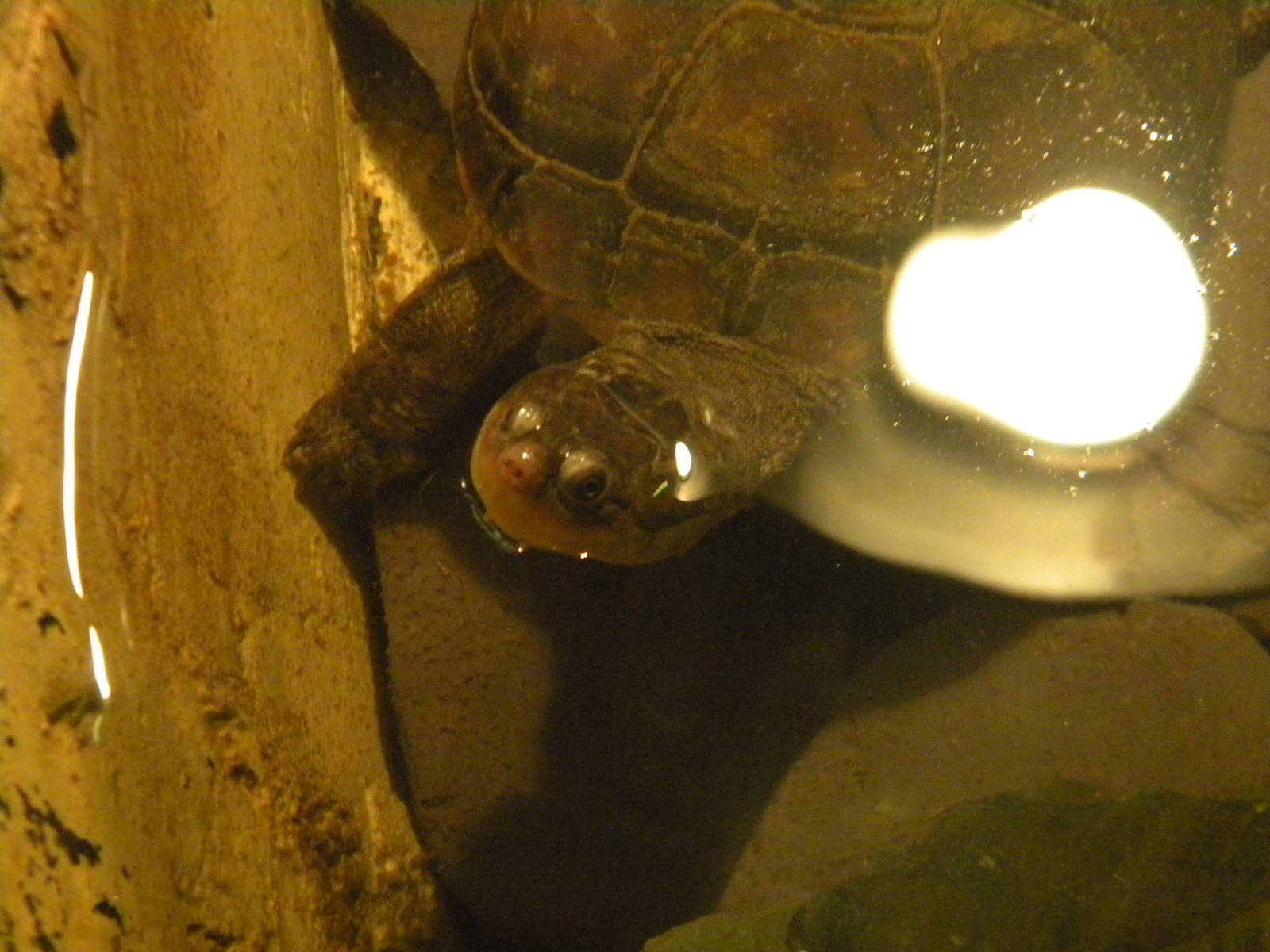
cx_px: 635
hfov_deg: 18.7
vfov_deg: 14.1
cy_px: 476
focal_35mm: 105
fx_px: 3852
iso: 800
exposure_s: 1/47
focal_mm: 19
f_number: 4.7
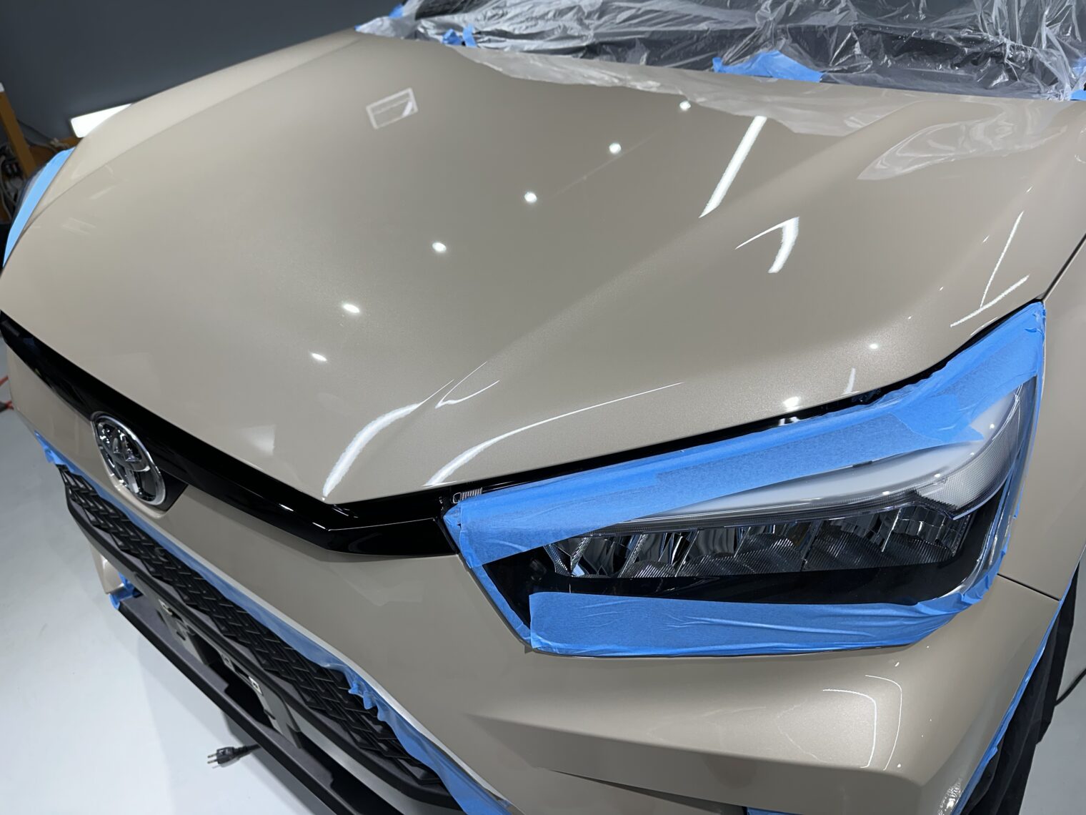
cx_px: 543
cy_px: 408
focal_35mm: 24
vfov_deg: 56.8
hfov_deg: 71.6
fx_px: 753
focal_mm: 6.86
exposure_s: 1/154
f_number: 1.78
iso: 64
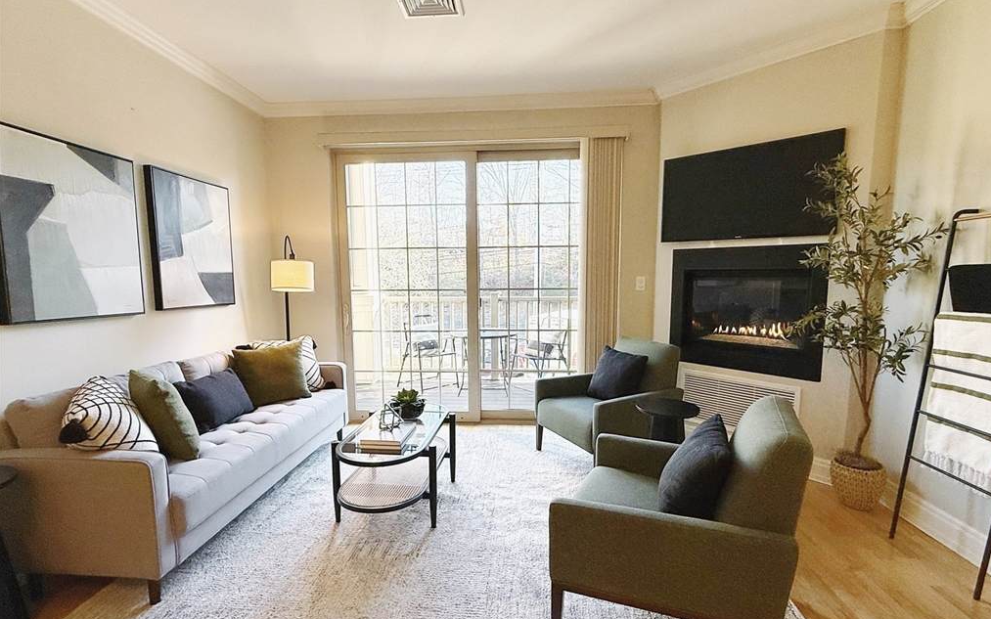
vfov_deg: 74.7
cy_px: 327
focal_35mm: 15
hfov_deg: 101.5
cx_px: 499
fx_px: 405
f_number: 2.2
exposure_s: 1/120
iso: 125
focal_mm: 2.22
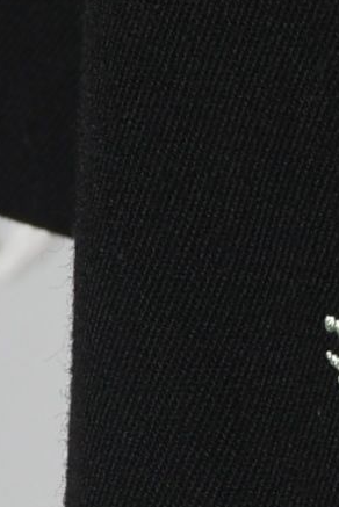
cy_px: 645
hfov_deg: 1.0
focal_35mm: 1438
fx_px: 20278
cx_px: 633
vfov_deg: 1.4
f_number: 13
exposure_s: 1/125
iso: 200
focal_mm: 140
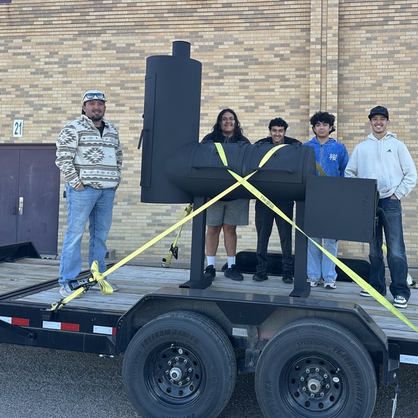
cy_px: 167
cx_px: 270
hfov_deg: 43.4
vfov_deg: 43.6
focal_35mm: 38
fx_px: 519
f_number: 1.78
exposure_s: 1/577
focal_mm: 6.86
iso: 80
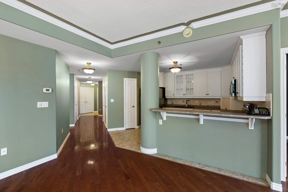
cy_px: 96
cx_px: 144
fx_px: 128
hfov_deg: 96.7
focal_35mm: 16
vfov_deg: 73.7
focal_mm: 16
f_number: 9
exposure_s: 2.5
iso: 250
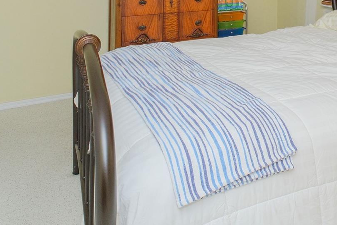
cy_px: -43
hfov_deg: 48.5
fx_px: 356
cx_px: 257
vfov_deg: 30.1
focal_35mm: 38
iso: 640
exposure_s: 1/60
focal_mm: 10
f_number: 8
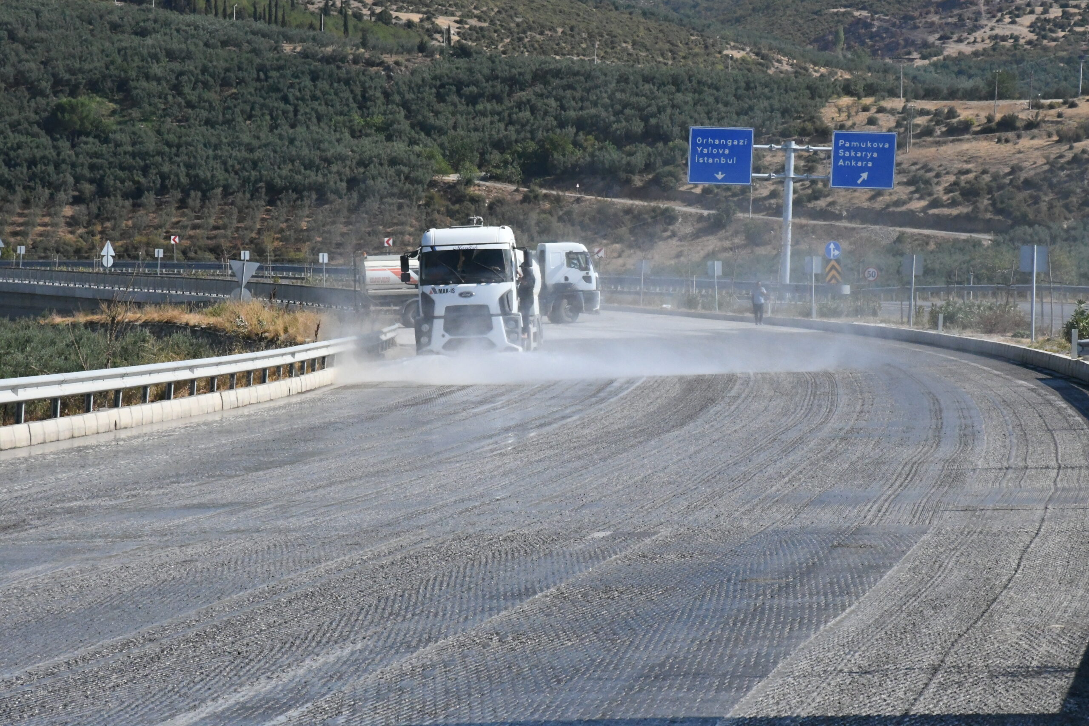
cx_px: 544
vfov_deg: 10.8
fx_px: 3842
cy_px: 363
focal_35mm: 127
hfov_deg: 16.1
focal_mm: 85
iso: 6400
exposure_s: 1/5000
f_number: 18
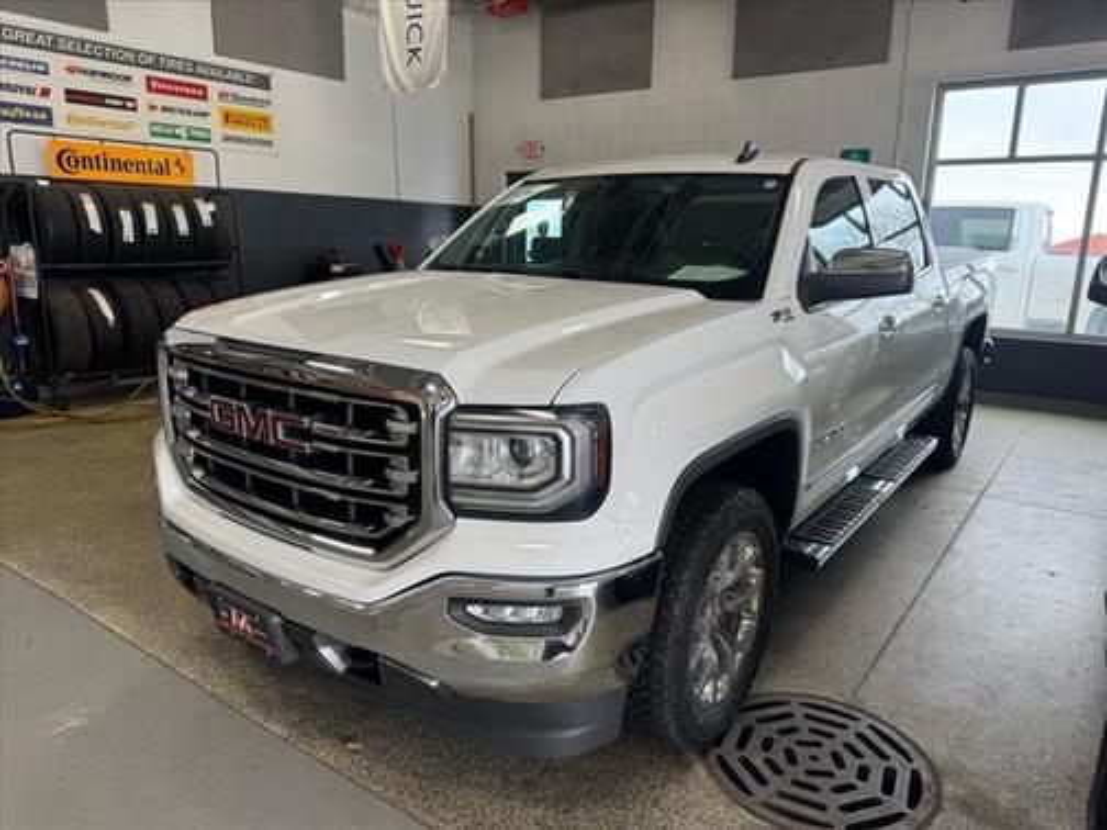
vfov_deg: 56.8
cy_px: 415
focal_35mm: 24
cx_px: 554
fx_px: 768
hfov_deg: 71.6
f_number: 1.78
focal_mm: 6.76
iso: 64
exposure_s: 1/120
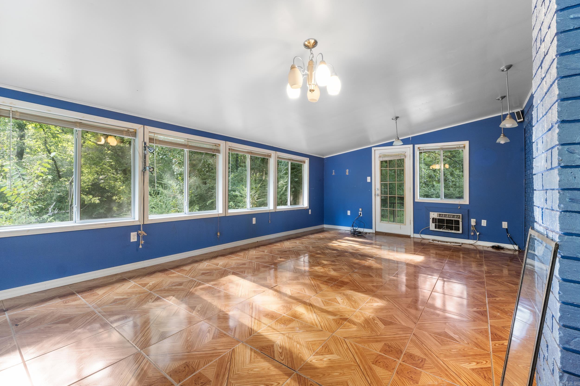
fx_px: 242
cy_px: 193
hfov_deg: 100.4
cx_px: 290
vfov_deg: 77.3
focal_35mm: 15
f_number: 9
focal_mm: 10
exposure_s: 1.3
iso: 200
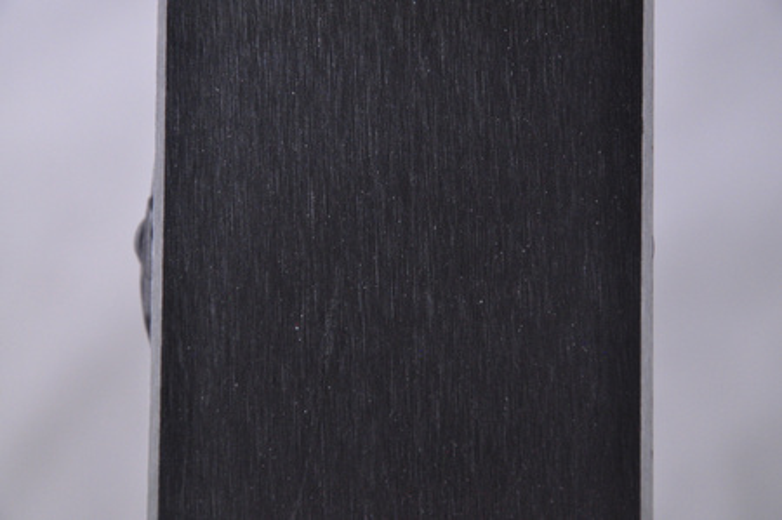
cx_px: 391
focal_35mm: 158
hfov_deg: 13.1
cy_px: 260
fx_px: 3417
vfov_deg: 8.7
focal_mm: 105
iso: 3200
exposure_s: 1/125
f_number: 9.5
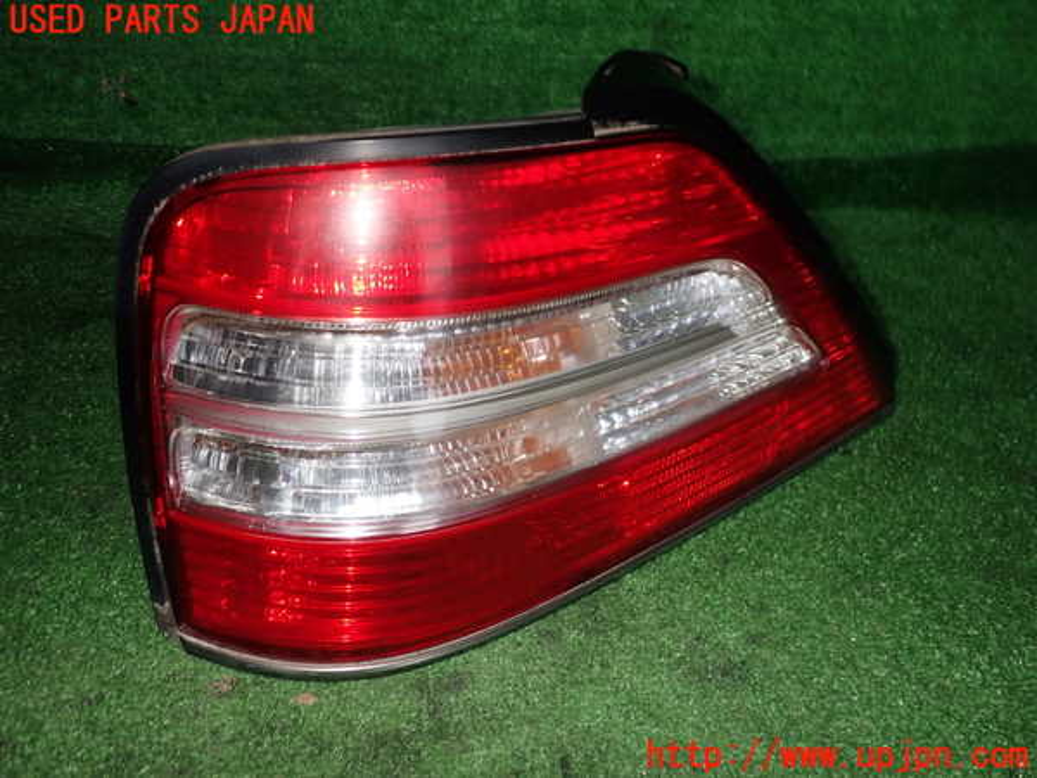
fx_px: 899
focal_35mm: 30
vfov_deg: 46.8
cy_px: 389
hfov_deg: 60.0
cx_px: 518
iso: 200
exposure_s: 1/30
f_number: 6.3
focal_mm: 5.4
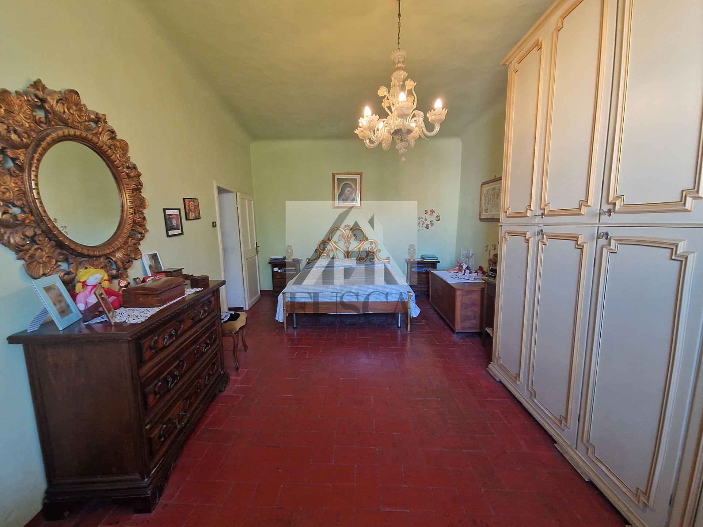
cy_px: 264
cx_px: 352
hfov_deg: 106.2
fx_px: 264
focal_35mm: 13
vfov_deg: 89.9
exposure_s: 1/50
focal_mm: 2.2
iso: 400
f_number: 2.2
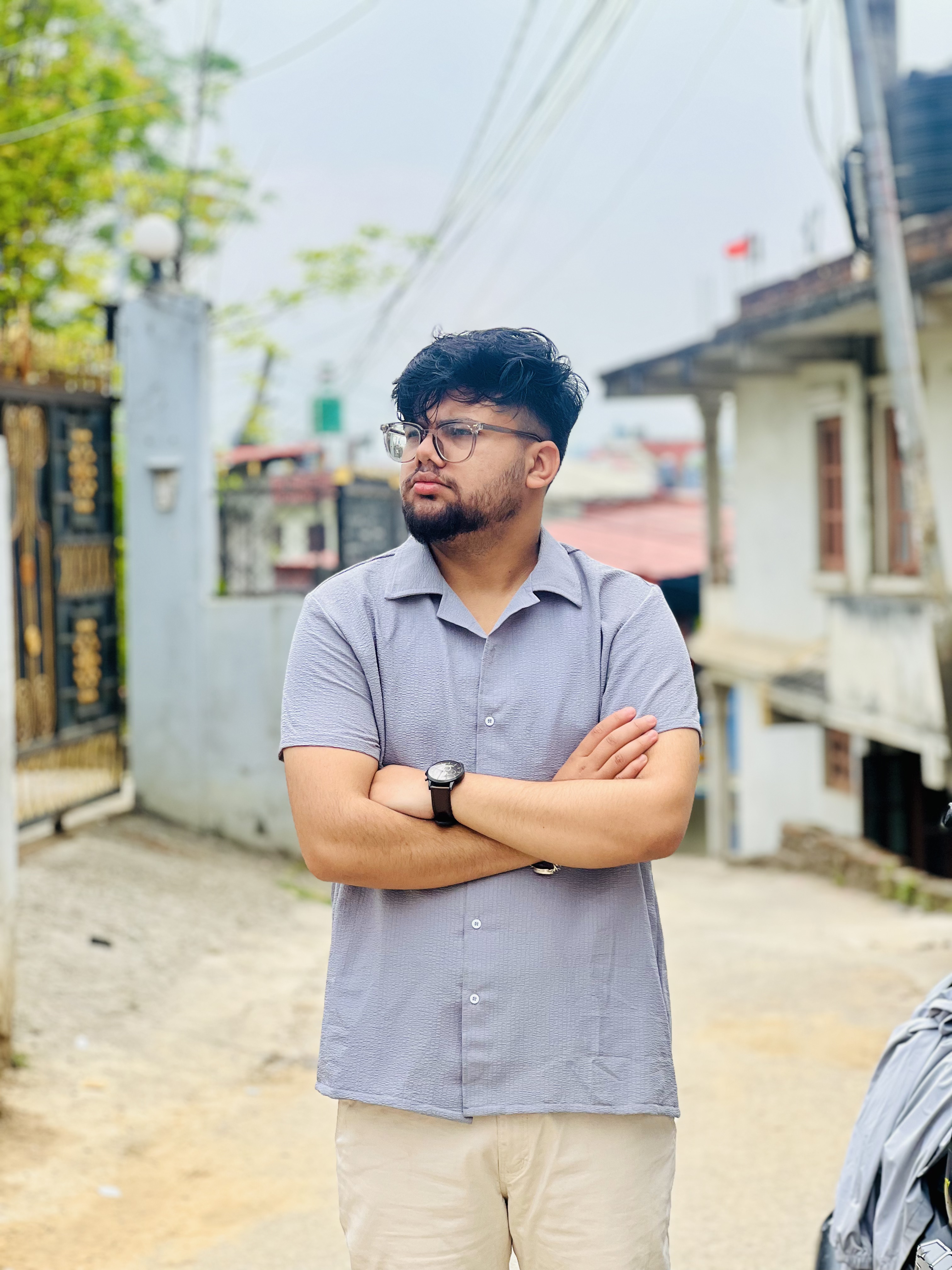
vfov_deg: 25.3
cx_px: 476
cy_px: 635
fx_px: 2824
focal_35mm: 77
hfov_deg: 19.1
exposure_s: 1/376
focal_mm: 9
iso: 32
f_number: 2.8
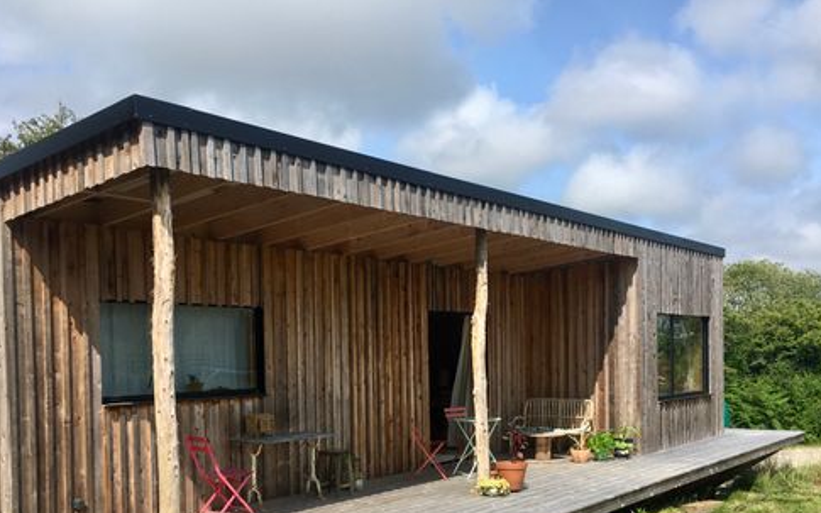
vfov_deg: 33.0
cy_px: 374
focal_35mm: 38
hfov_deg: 51.5
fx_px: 850
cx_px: 418
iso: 25
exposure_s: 1/1637
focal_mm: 4.15
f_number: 2.2
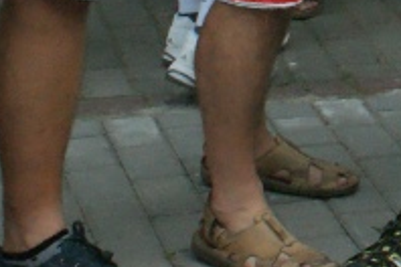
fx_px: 2595
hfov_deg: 8.1
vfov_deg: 5.6
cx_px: 996
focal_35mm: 233
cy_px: -418
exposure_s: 1/100
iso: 1600
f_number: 11
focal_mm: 30
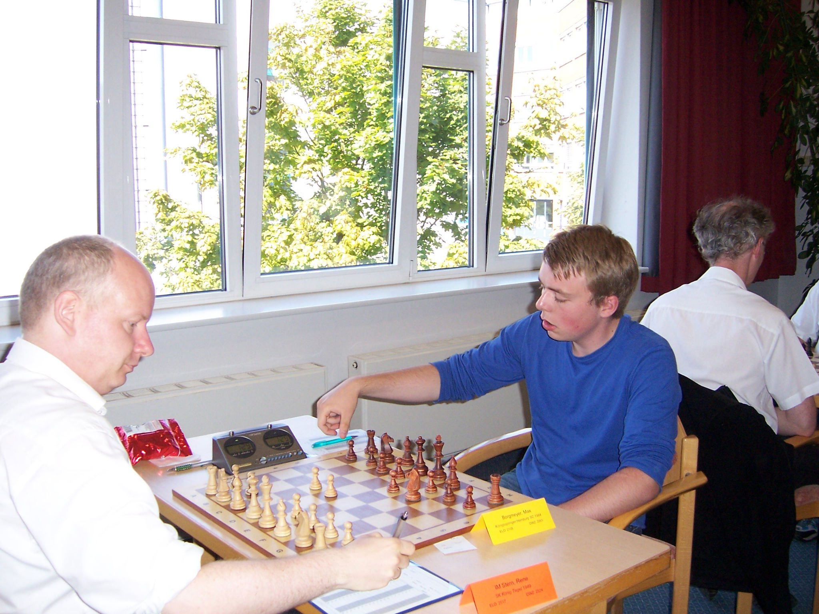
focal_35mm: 36
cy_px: 307
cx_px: 410
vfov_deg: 39.7
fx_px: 852
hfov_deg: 51.4
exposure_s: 1/250
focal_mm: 6
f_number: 3
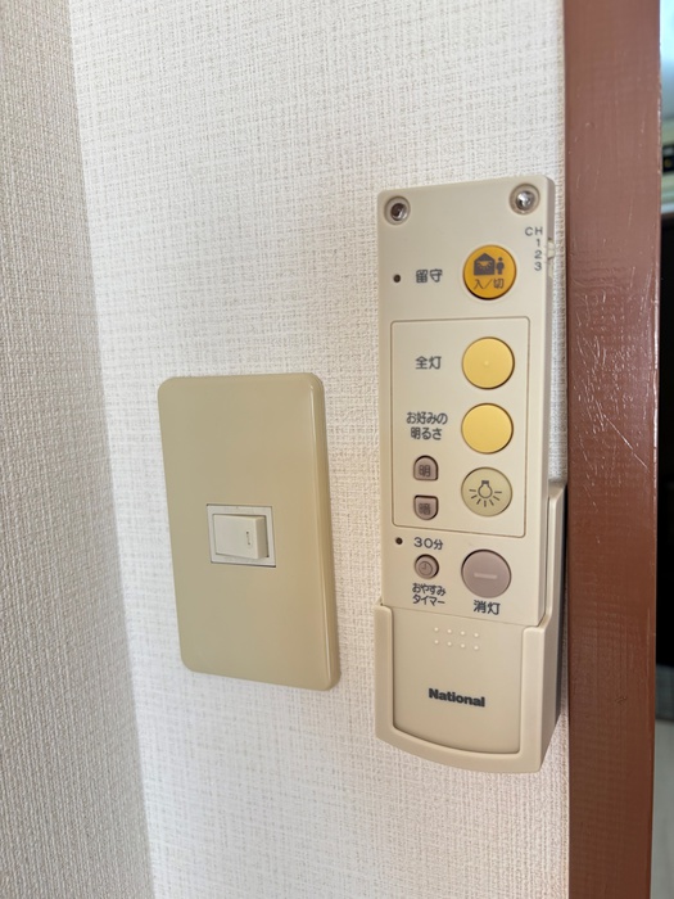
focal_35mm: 26
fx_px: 675
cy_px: 450
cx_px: 337
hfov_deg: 53.1
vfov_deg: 67.3
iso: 125
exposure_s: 1/60
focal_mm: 5.96
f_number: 1.6
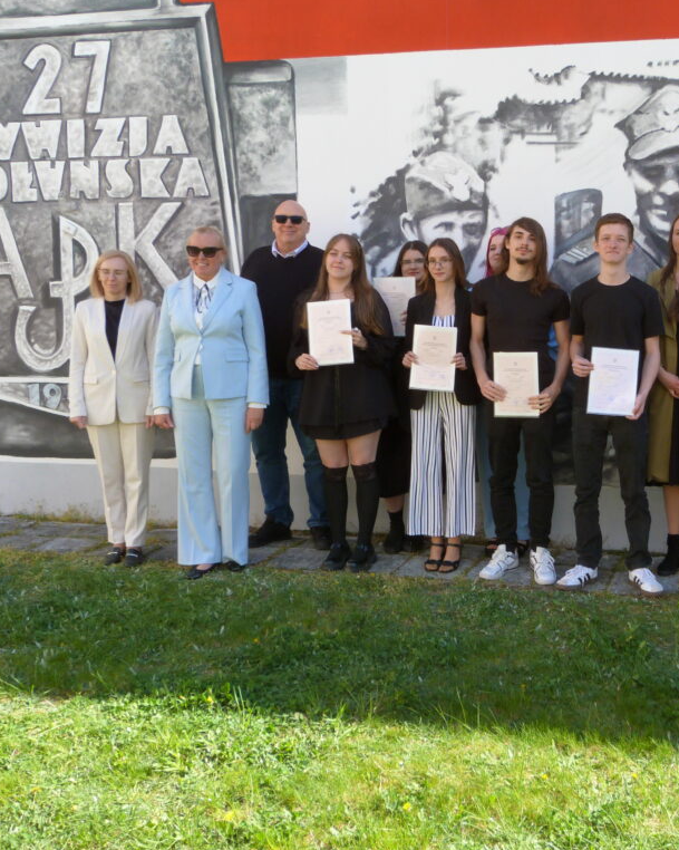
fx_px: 1056
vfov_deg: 43.8
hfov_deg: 34.6
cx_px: 535
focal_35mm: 42
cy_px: 424
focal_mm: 5.6
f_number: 4
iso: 100
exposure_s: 1/250
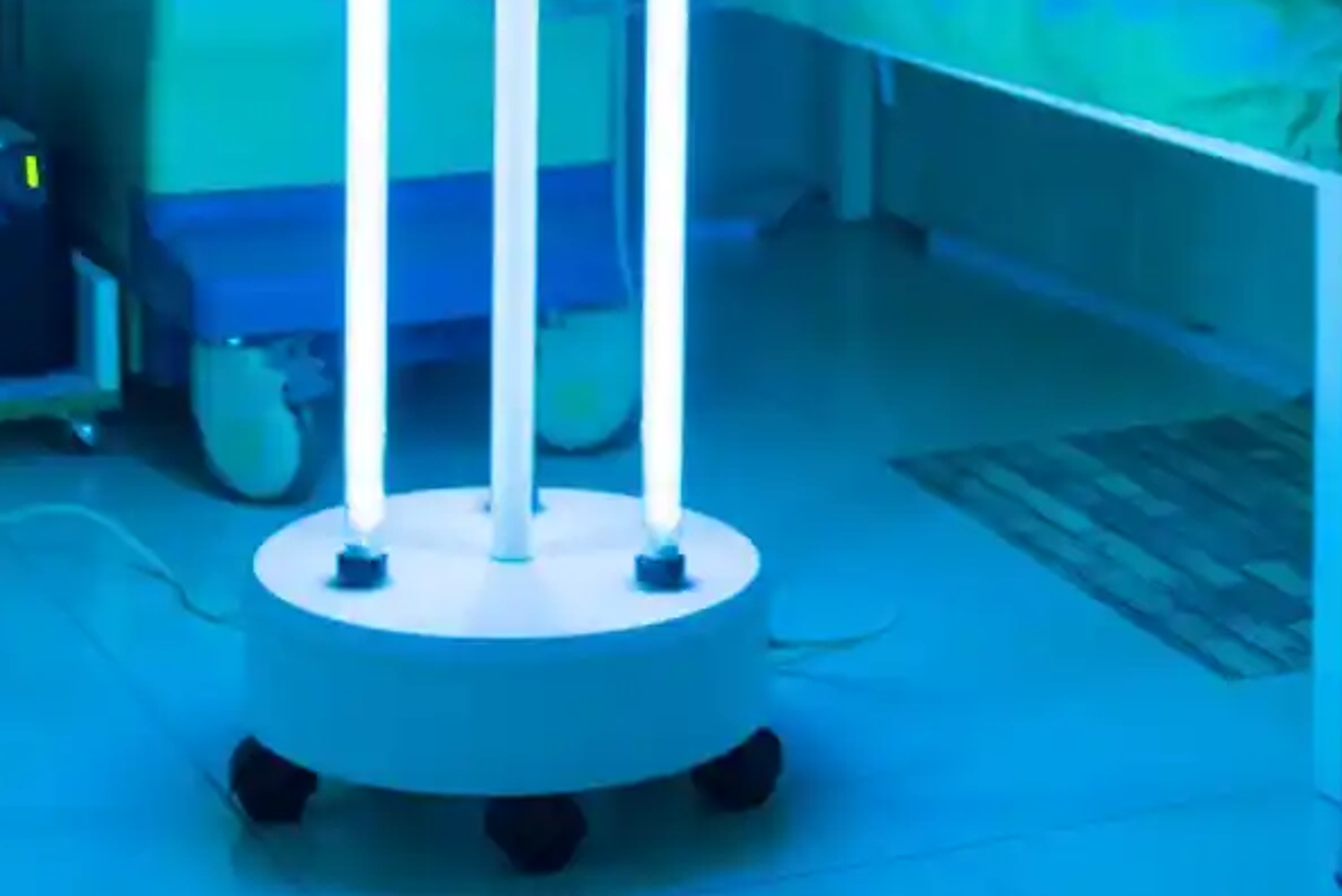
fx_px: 3394
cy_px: -423
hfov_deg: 22.3
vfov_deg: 14.1
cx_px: 842
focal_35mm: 91
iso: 500
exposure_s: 1/30
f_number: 3.5
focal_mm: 20
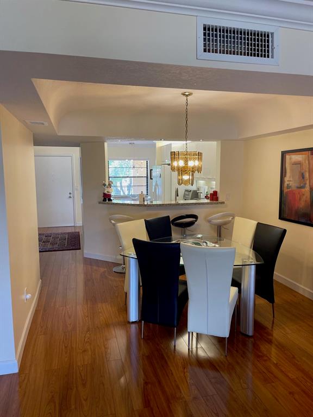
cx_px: 156
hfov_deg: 53.1
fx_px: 313
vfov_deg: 67.3
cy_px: 208
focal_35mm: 26
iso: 125
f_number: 1.6
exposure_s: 1/120
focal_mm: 5.1
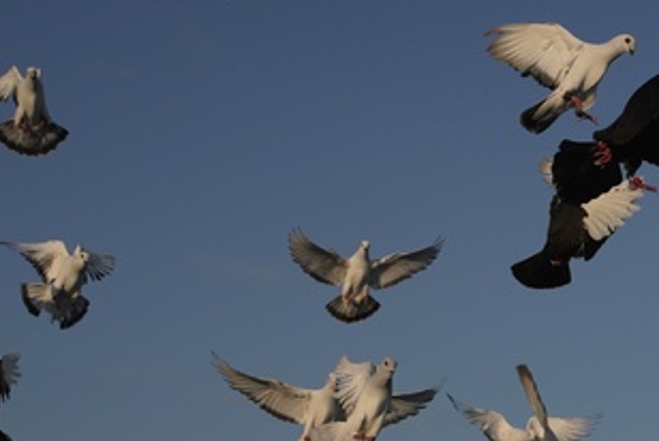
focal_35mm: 93
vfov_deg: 14.4
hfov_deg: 21.4
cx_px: 593
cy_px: 498
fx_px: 1704
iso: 200
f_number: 4.5
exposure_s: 1/2500
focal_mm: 28
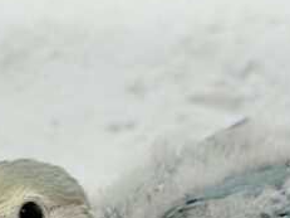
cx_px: 185
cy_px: 226
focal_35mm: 144
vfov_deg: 10.2
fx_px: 1206
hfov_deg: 13.7
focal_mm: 5.96
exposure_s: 1/50
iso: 50
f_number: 1.6
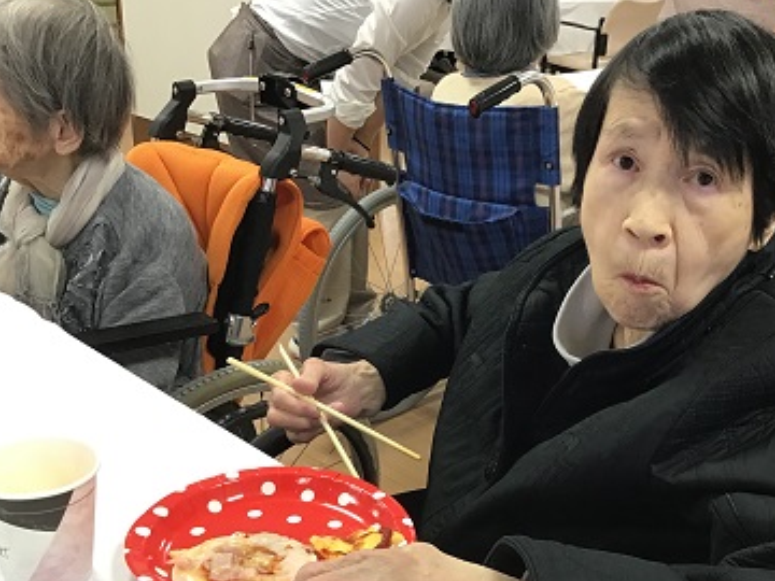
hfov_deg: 43.5
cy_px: 388
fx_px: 963
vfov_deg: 33.3
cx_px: 484
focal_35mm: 43
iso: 80
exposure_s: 1/30
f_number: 2.4
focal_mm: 3.3
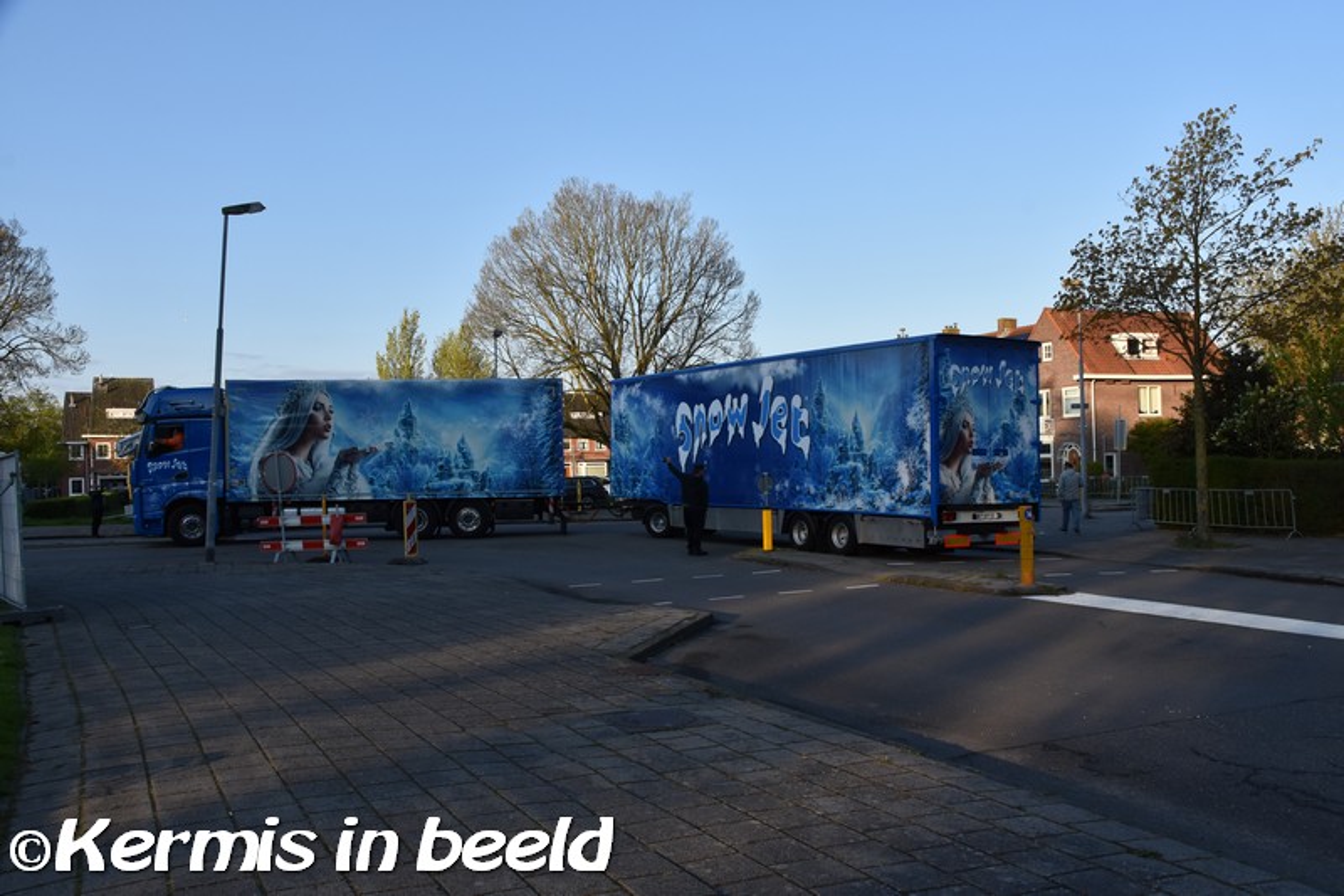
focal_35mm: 33
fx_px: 1232
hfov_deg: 57.2
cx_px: 672
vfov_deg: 40.0
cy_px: 448
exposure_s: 1/500
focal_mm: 22
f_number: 8
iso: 560
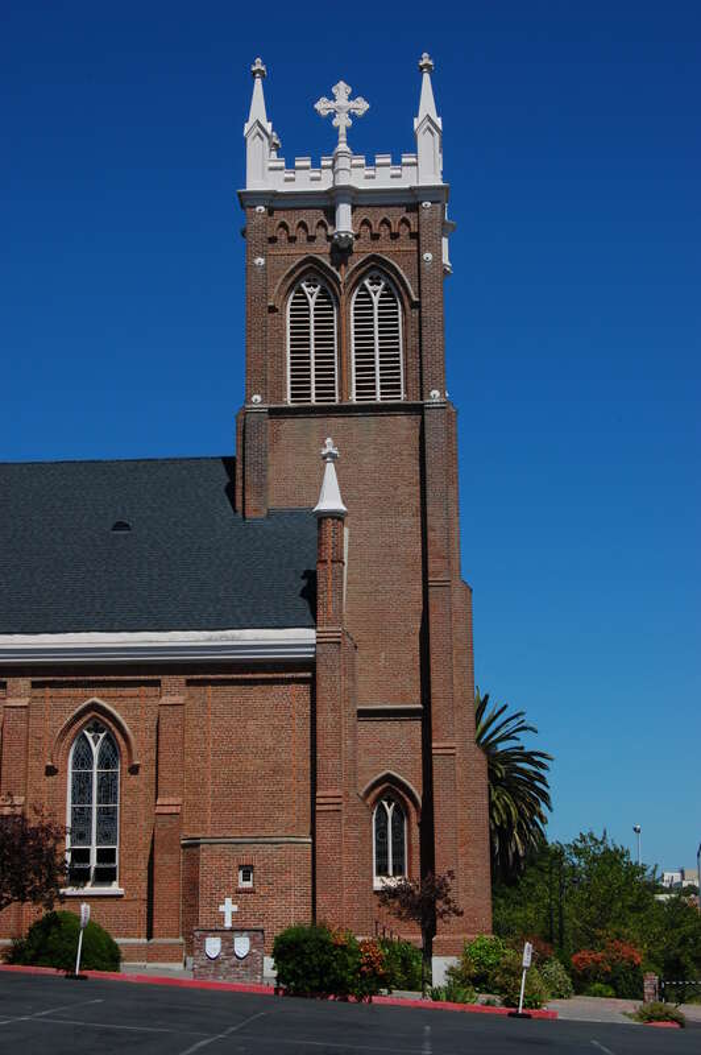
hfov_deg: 23.7
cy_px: 528
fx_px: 1668
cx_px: 350
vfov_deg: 35.1
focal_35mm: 57
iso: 200
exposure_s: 1/200
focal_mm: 38
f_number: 16
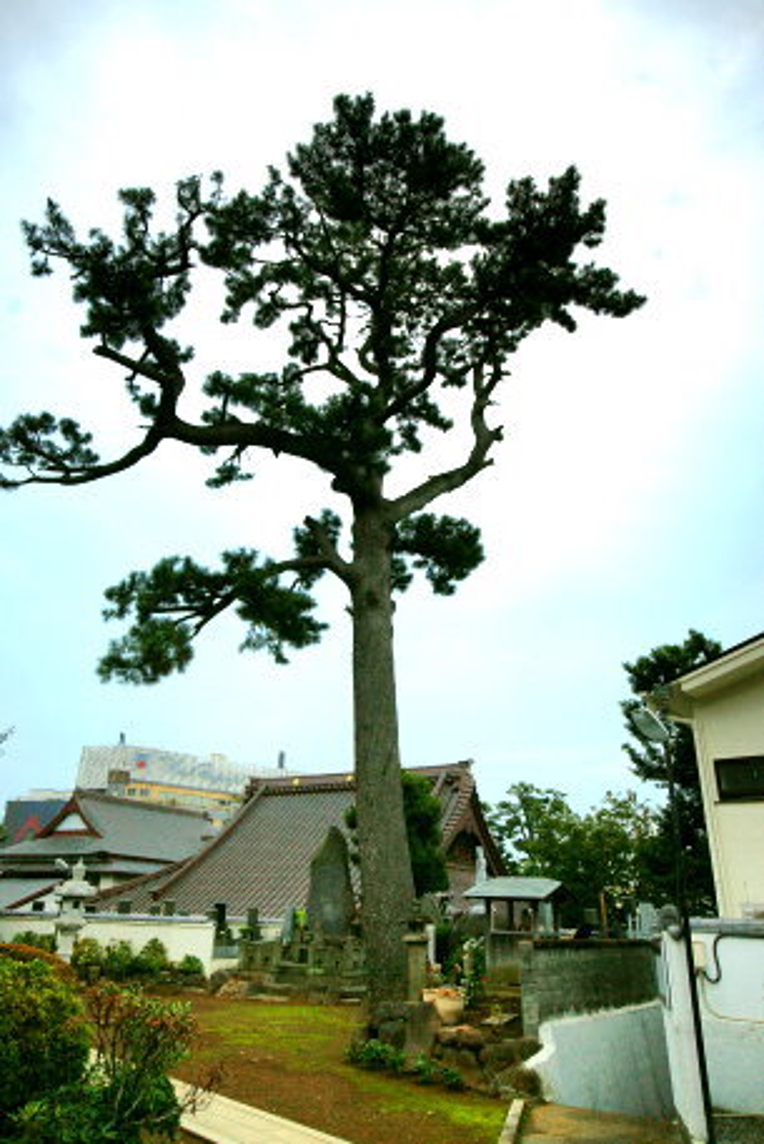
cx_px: 382
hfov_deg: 53.2
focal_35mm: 24
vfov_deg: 73.7
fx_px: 763
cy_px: 572
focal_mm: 24
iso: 400
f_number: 5.6
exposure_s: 1/60
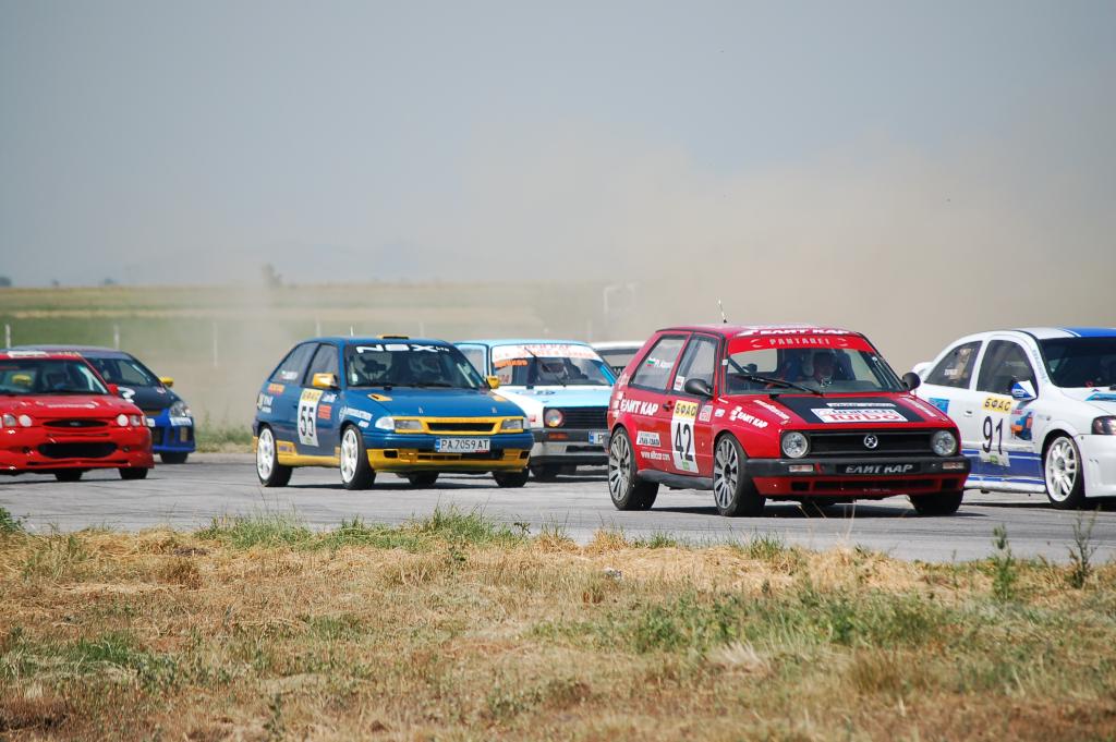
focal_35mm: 225
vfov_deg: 6.1
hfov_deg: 9.2
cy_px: 371
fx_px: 6969
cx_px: 558
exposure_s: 1/1000
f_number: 5.3
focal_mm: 150
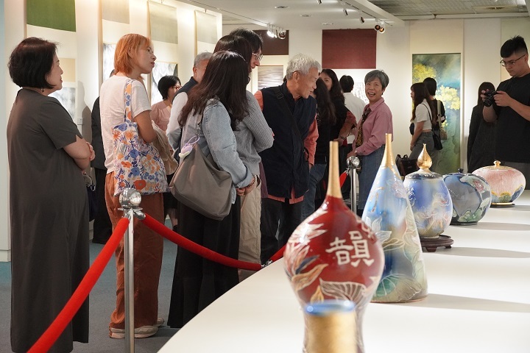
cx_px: 265
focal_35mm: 72
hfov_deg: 28.1
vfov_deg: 18.9
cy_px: 176
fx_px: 1060
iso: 4000
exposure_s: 1/160
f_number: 5
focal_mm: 48
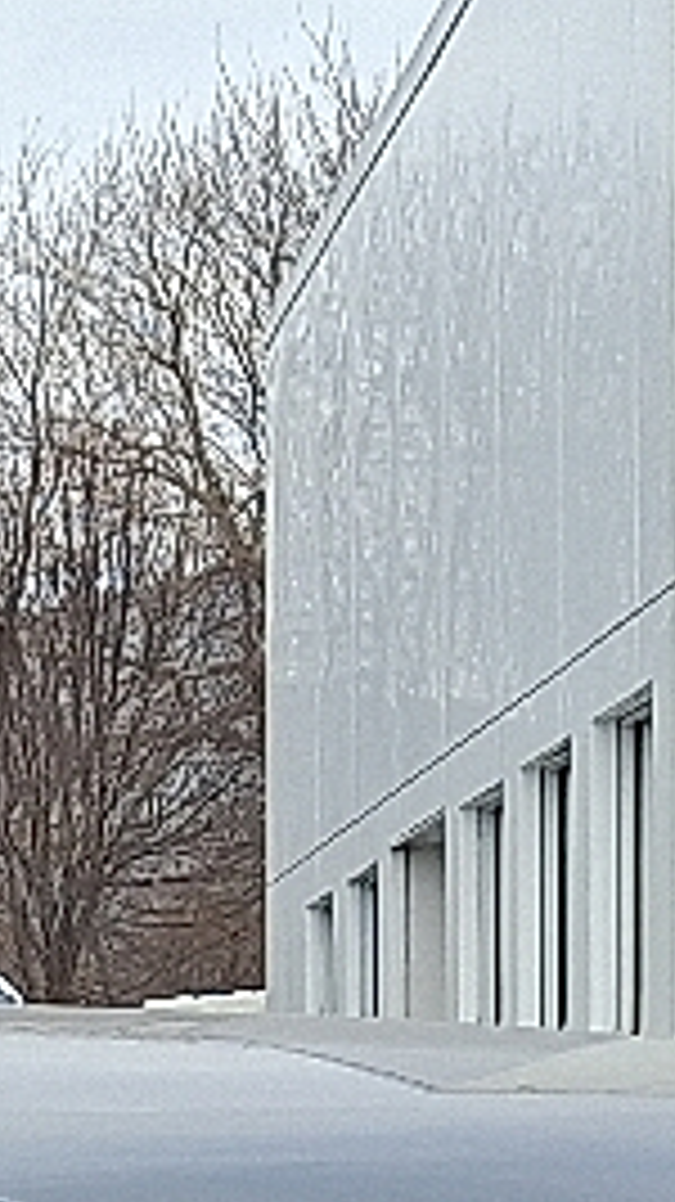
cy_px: 1801
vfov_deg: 12.5
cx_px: -1224
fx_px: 5191
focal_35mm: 163
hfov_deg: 6.8
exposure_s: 1/909
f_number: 1.8
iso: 25
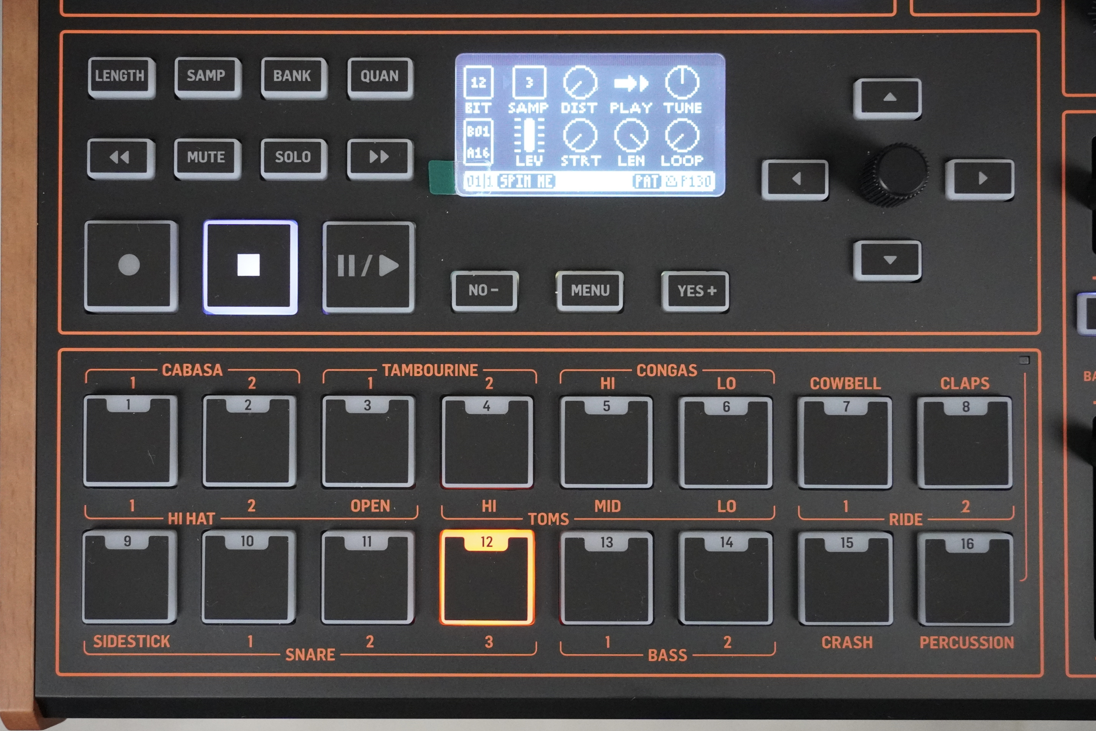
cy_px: 368
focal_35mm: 52
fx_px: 1583
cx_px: 539
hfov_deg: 38.2
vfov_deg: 26.0
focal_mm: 34
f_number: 5
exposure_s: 1/80
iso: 6400
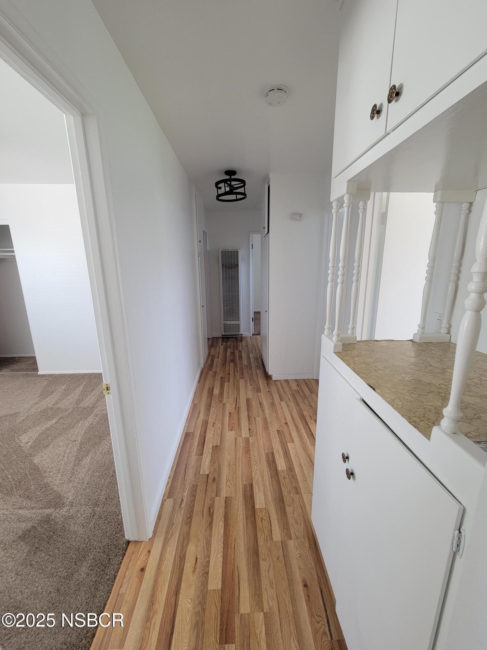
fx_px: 244
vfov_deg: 106.2
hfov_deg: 89.9
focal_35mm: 13
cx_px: 244
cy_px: 325
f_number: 2.2
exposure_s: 1/50
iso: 100
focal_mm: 2.2
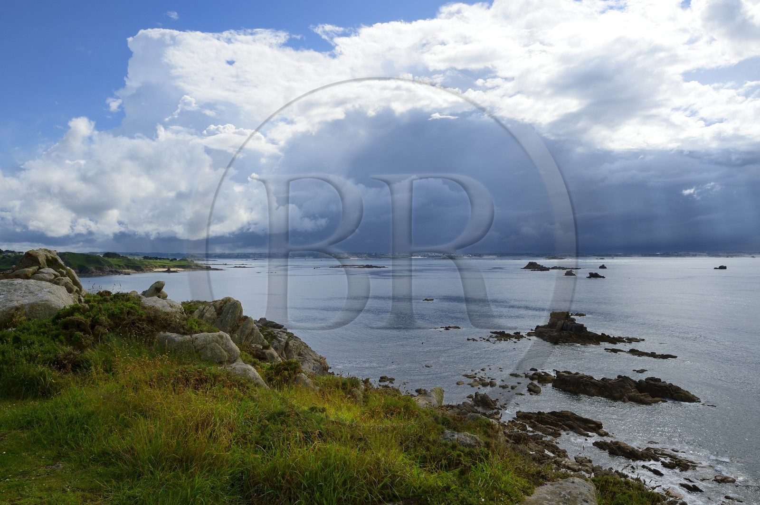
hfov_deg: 73.8
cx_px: 380
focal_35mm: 24
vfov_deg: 53.1
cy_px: 252
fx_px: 506
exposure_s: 1/200
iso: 200
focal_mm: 24
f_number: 16
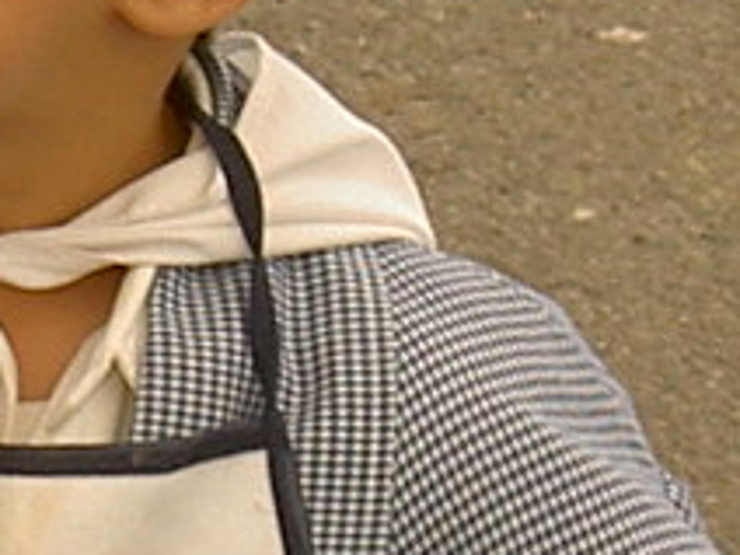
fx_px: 6306
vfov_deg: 5.0
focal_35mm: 295
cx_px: -91
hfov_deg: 6.7
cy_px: 562
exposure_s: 1/137
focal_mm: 8
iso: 100
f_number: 2.8
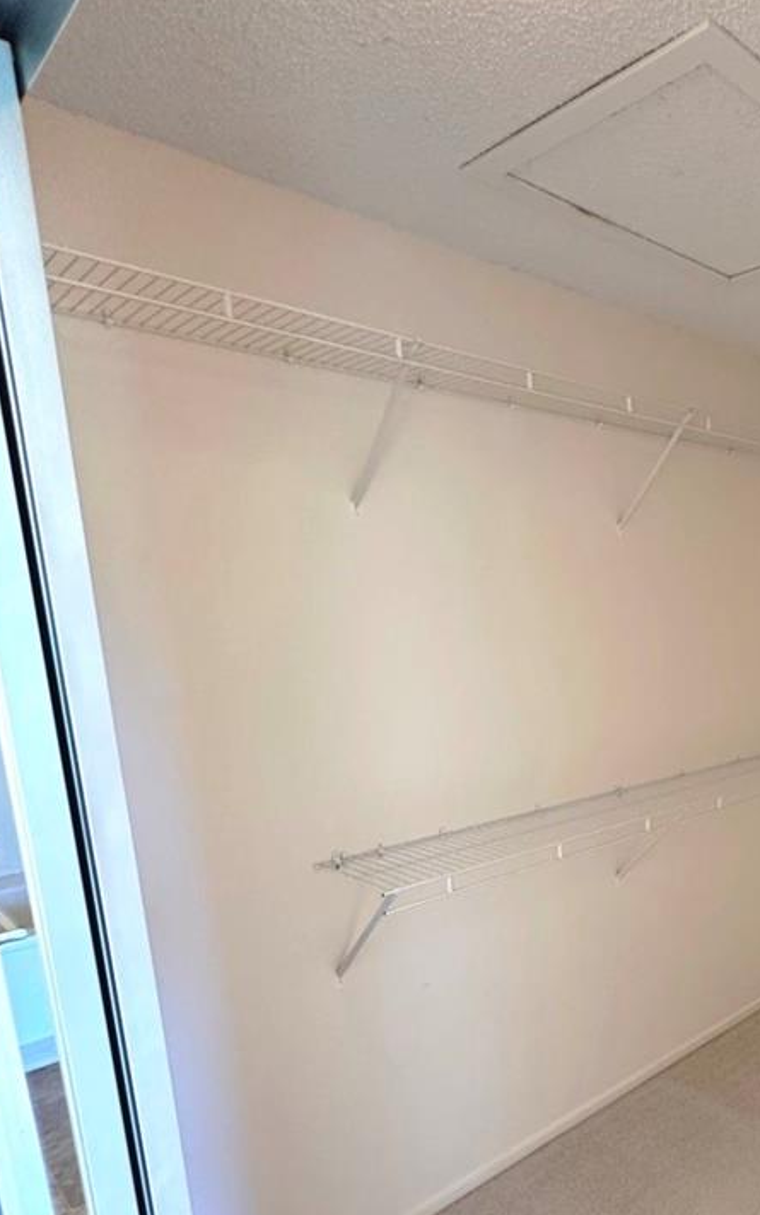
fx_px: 828
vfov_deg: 71.3
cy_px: 764
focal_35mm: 25
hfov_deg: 43.9
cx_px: 716
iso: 200
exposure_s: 1/60
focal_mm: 2.22
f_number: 2.2
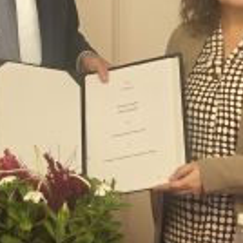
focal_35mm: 129
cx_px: 105
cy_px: 19
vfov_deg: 13.4
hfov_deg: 13.5
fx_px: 1025
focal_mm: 6.06
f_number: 1.6
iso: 800
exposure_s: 1/100
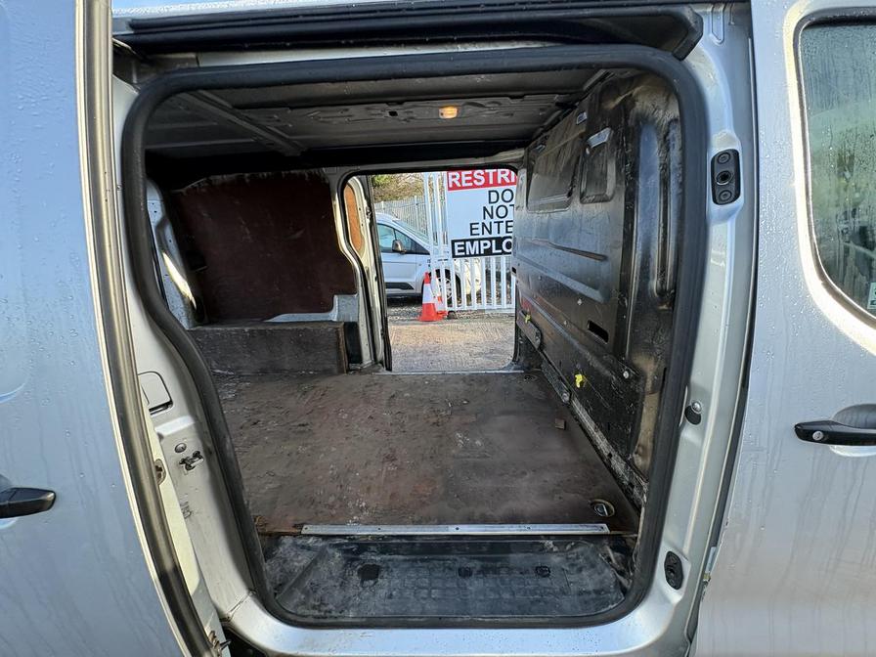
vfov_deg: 85.7
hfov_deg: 102.1
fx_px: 354
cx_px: 438
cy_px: 328
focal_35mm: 14
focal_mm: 2.22
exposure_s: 1/136
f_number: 2.2
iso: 80
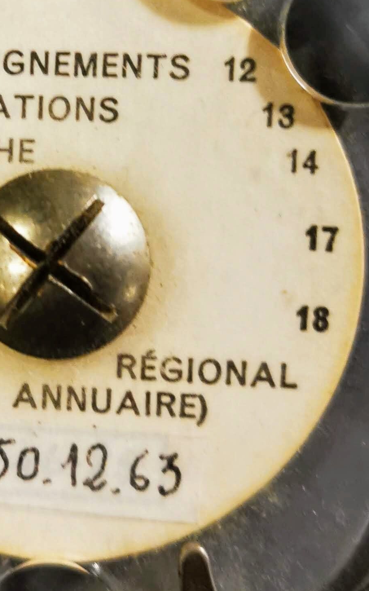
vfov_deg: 28.4
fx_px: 1159
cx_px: 21
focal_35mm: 72
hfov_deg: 17.8
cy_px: 197
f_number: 1.6
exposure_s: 1/50
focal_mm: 5.56
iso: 200
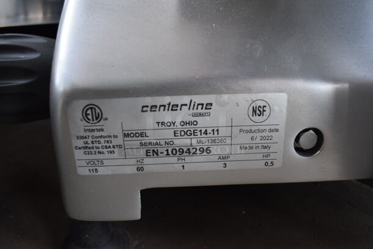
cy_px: 124
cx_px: 186
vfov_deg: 48.0
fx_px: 280
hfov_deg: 67.3
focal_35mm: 27
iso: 800
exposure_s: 1/60
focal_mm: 18
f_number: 5
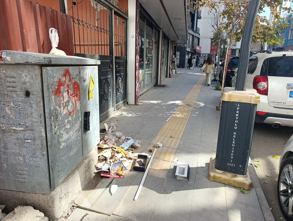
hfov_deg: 73.8
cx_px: 146
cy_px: 110
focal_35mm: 23
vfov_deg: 59.0
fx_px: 195
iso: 50
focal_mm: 6.11
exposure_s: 1/147
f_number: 1.65
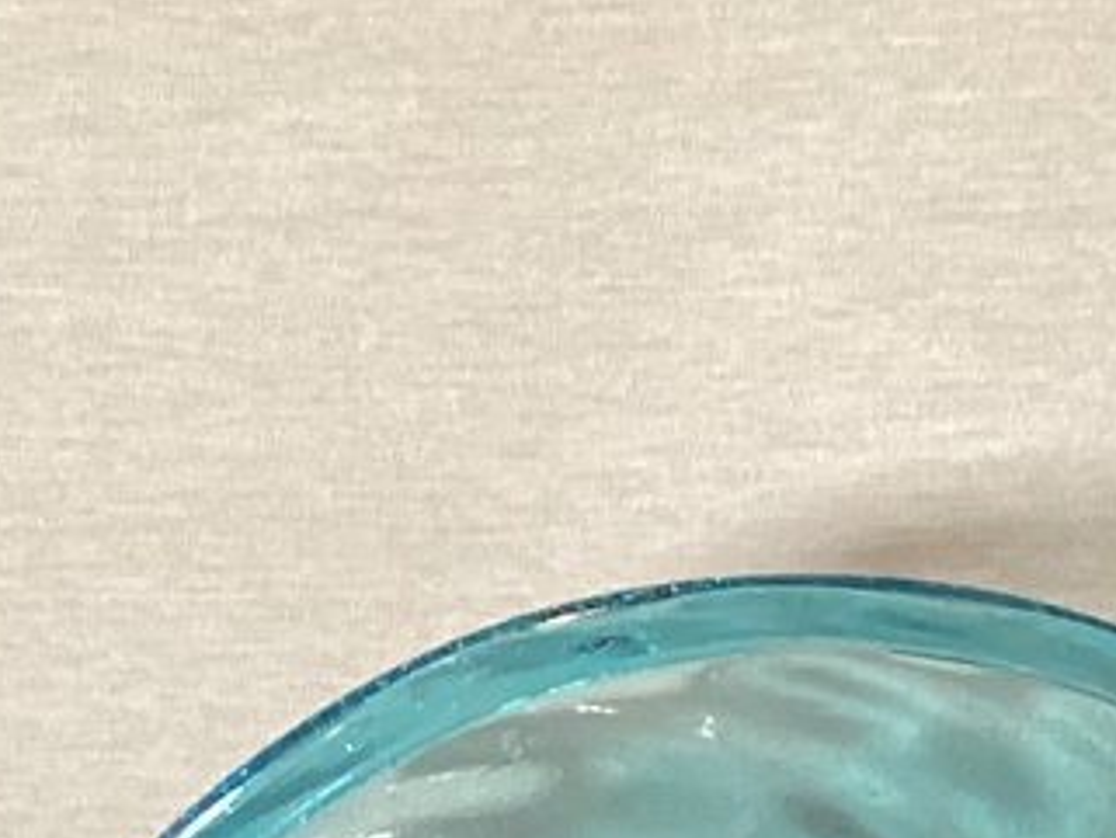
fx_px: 4709
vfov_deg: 9.4
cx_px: 634
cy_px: 1796
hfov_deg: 13.5
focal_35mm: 146
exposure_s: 1/50
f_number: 2.4
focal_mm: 3.3
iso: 250
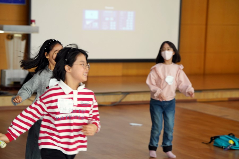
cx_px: 120
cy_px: 80
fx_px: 737
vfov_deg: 12.3
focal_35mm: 111
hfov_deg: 18.4
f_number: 4
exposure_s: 1/160
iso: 640
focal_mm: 111
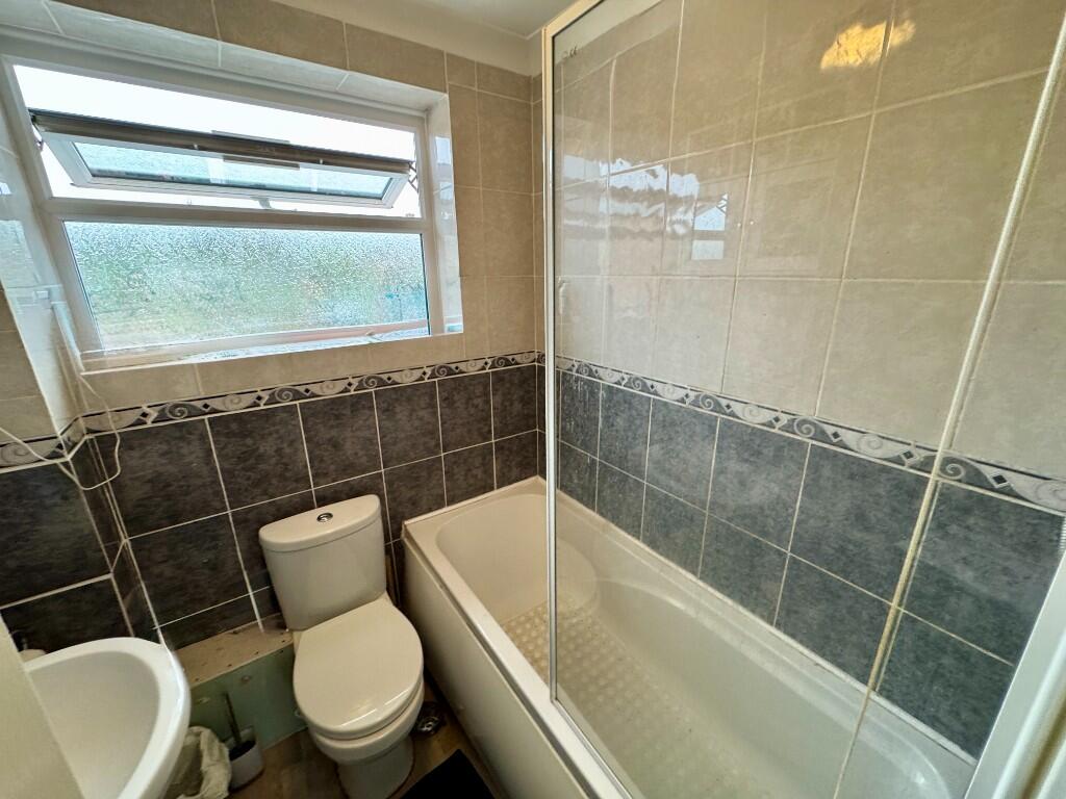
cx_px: 533
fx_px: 431
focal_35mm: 14
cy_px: 400
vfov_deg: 85.7
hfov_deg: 102.1
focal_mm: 2.22
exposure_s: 1/50
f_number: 2.2
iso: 250
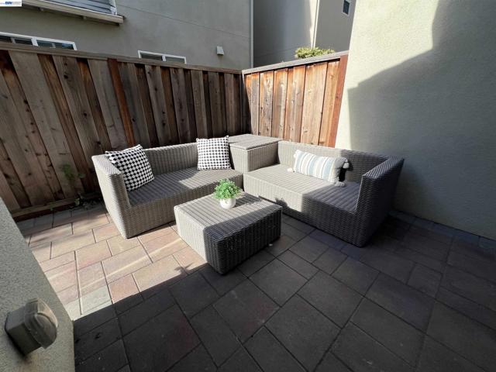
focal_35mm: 13
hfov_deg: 106.2
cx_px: 248
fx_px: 186
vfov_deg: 89.9
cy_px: 186
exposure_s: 1/927
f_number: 1.8
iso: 32
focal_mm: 1.57
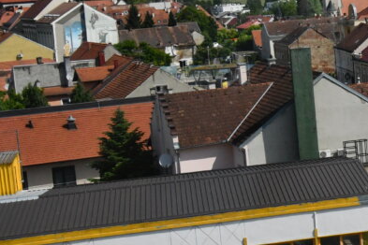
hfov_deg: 17.3
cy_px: 93
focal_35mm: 112
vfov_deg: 12.2
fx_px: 1145
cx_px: 464
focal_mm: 29
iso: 2000
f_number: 16
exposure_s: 1/1000
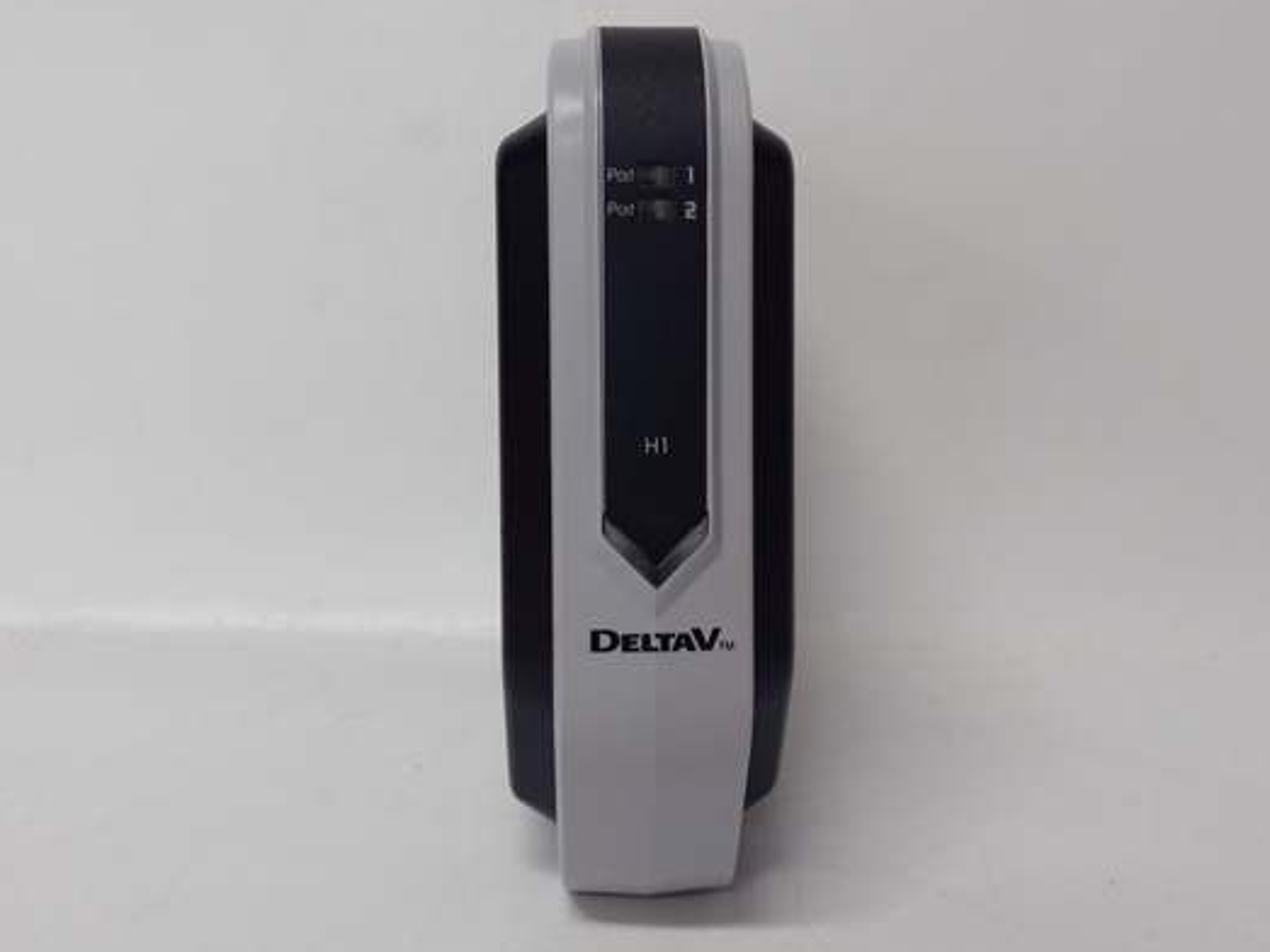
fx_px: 1137
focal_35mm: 31
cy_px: 440
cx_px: 646
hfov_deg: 58.4
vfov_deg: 45.4
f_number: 2
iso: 148
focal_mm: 3.79
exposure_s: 1/33
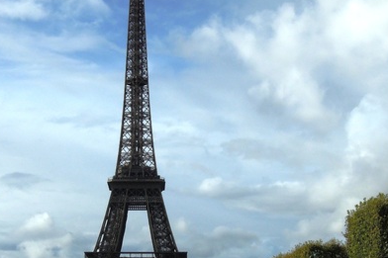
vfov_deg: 16.0
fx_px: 916
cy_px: 151
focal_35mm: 85
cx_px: 130
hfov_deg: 23.8
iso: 160
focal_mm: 9
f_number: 6.6
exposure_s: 1/1600
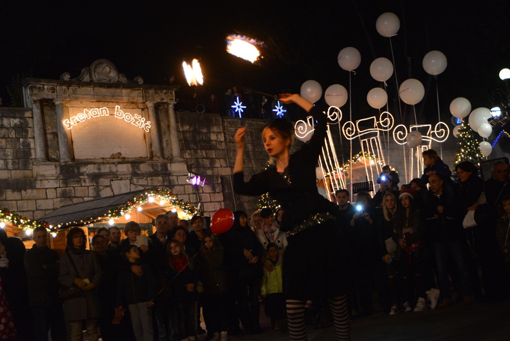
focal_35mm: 48
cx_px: 255
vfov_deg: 28.1
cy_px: 170
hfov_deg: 41.1
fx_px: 680
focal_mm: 48
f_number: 4.8
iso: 3200
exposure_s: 1/60
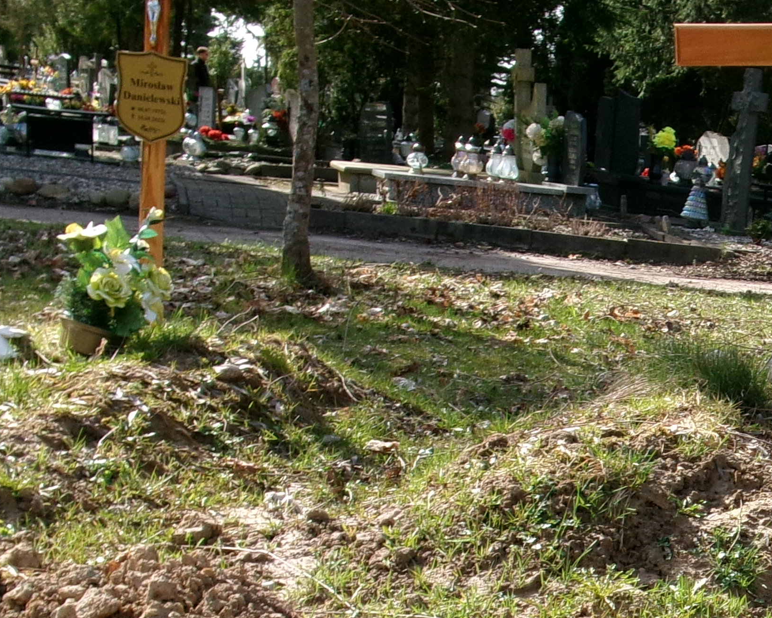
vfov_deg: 19.5
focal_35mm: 77
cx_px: 869
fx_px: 1759
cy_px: 575
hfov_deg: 23.1
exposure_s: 1/45
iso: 100
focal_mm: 5.1
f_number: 10.8
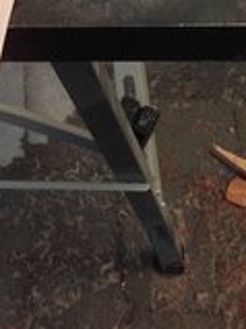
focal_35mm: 78
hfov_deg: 17.9
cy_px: 35
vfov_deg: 24.4
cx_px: -58
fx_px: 740
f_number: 2.2
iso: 50
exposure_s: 1/141
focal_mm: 3.31
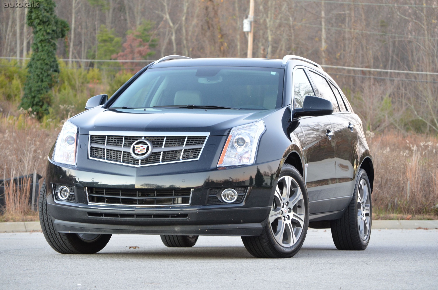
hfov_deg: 13.1
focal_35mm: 158
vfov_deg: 8.7
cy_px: 145
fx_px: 1912
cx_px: 219
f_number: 8
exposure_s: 1/15
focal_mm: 105
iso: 800
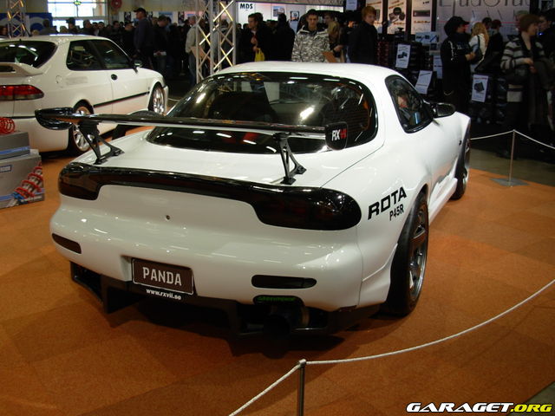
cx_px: 278
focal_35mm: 38
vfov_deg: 37.7
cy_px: 208
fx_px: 609
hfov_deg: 49.0
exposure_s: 1/42.7
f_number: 2.9
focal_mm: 6.3
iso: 50
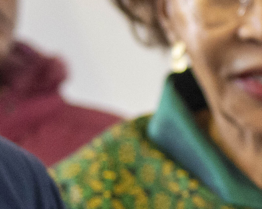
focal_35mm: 389
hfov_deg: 4.8
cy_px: 292
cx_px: 690
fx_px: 3017
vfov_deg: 4.0
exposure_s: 1/250
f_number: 2
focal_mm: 50
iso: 1000
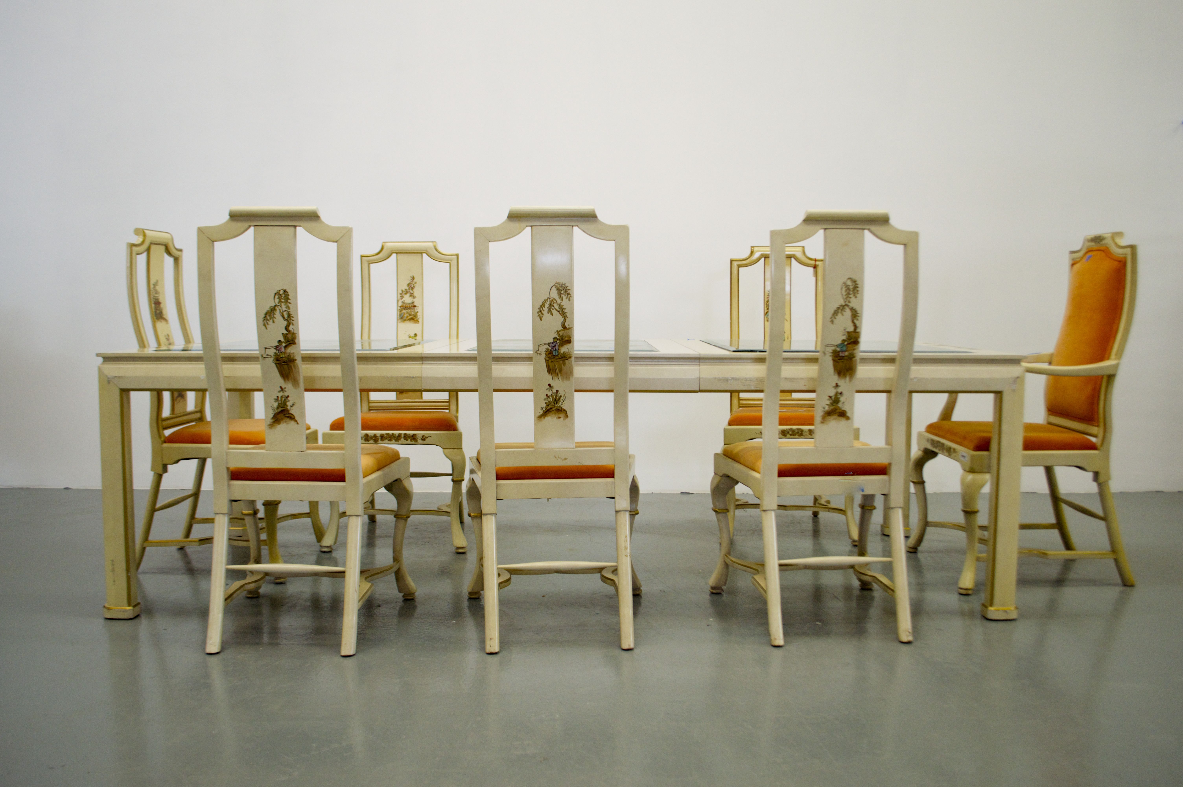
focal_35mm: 30
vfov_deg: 43.5
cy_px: 394
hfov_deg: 62.0
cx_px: 592
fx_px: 985
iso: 400
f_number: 3.8
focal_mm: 20
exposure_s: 1/40
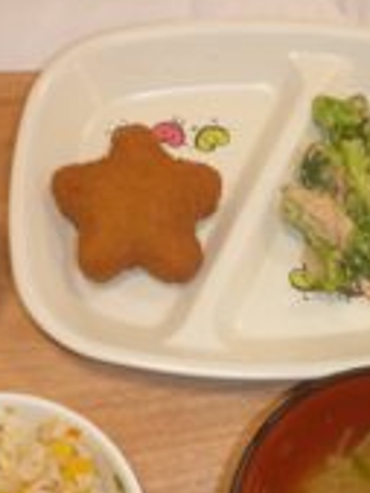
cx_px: 192
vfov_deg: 32.7
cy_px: 362
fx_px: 826
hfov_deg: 25.3
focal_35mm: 58
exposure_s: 1/60
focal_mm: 4.9
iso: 250
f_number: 3.3
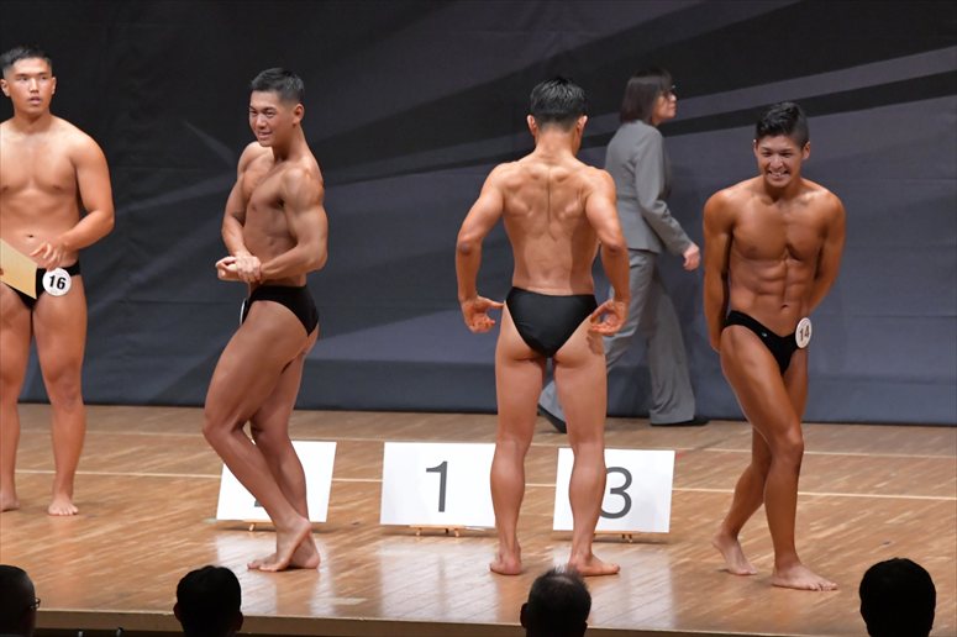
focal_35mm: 240
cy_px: 318
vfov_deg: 5.7
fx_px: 6377
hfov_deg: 8.6
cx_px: 478
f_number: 5.6
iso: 8000
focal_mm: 160
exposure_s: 1/400
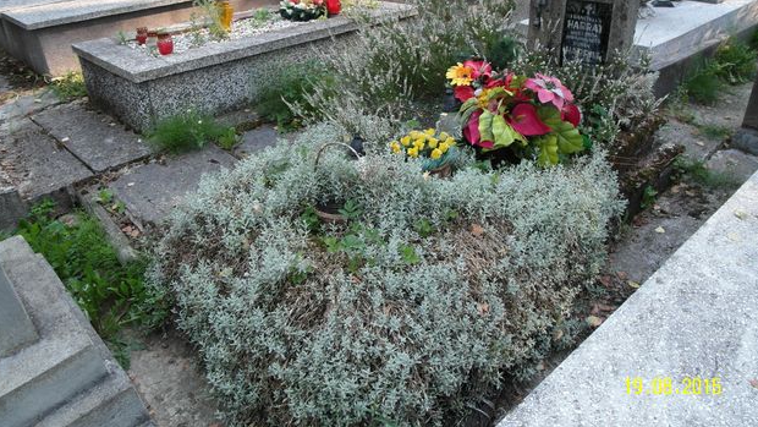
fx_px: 543
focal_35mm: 27
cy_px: 154
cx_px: 385
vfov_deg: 42.5
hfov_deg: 69.8
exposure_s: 1/45
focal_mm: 5.2
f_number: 3.4
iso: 100
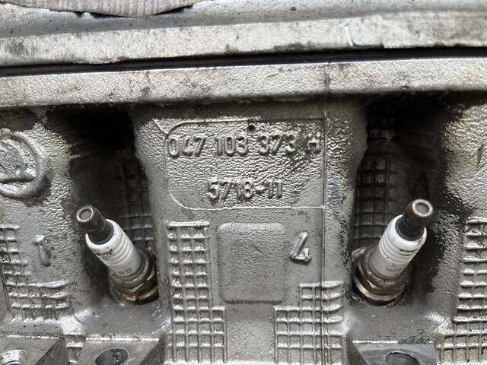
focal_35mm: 26
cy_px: 182
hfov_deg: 67.3
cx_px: 244
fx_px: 366
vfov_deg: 53.1
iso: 50
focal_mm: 5.1
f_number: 1.6
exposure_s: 1/304
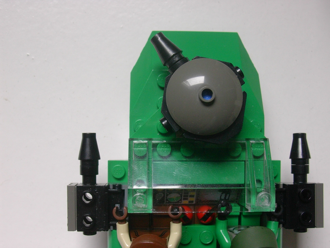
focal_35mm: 45
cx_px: 165
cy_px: 124
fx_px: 429
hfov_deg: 42.1
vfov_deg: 32.2
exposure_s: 1/117
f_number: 2.9
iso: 70
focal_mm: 6.7
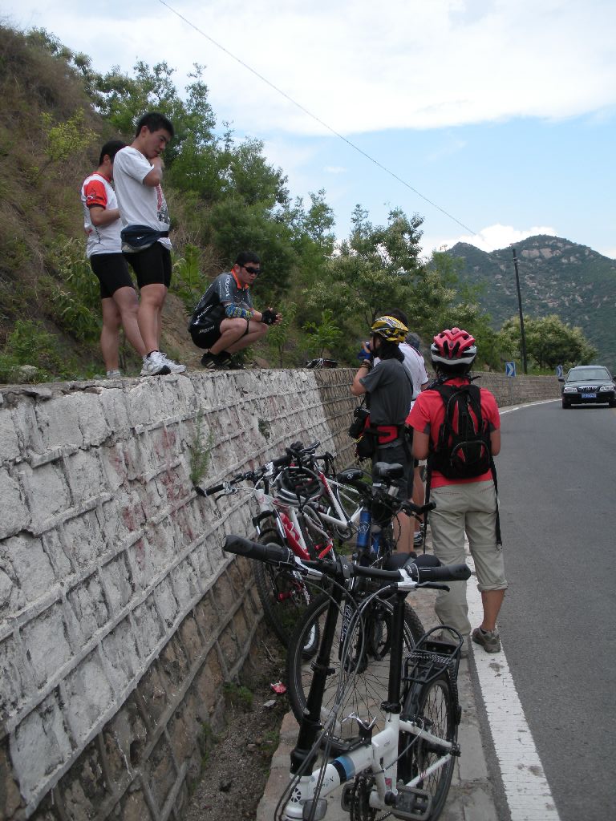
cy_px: 410
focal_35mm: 36
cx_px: 308
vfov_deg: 51.4
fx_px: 854
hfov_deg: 39.7
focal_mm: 6.3
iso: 64
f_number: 3.5
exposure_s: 1/240
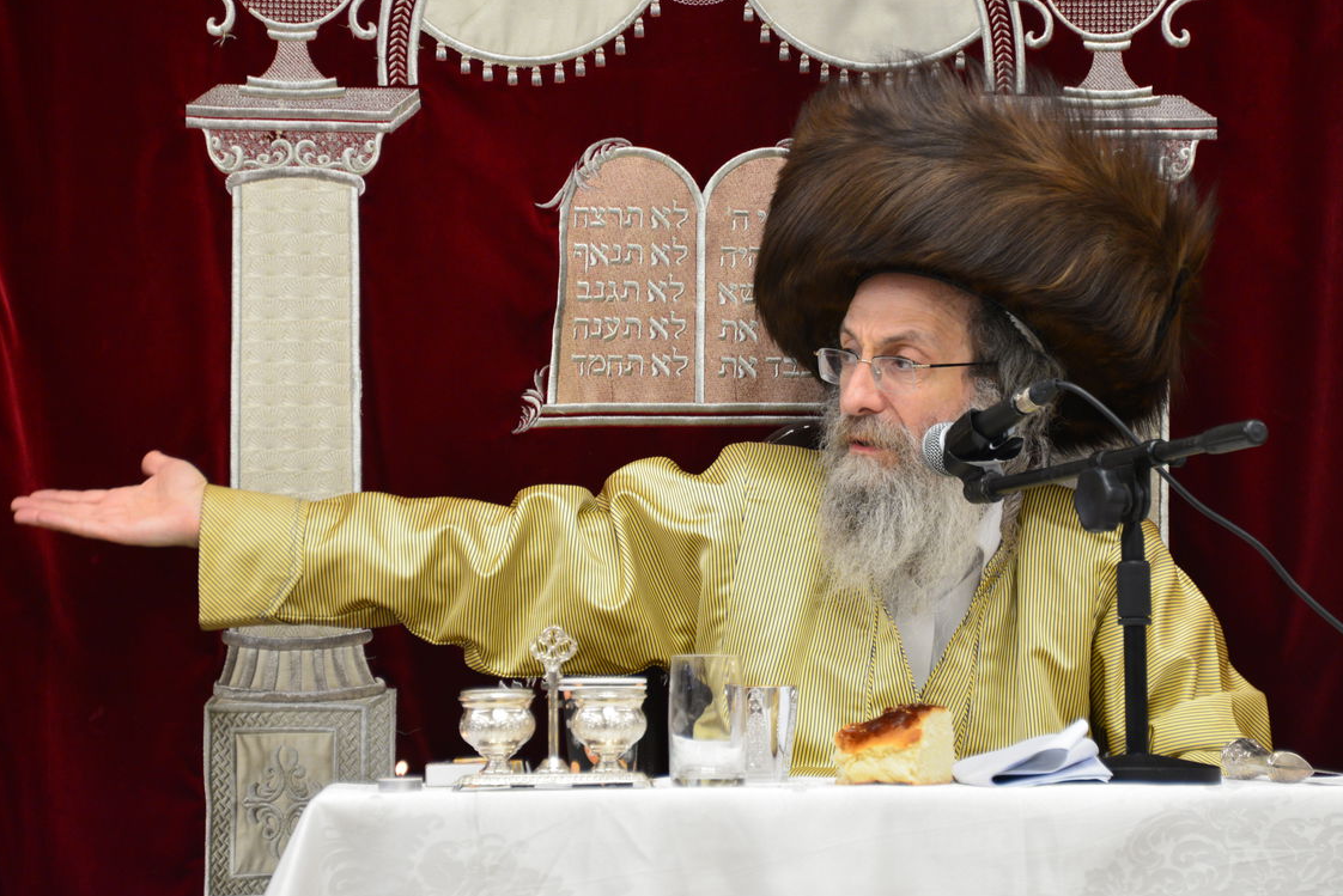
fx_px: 10710
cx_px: 754
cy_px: 401
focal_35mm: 287
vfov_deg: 4.8
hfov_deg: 7.2
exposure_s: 1/100
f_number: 5.6
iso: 1250
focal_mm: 230
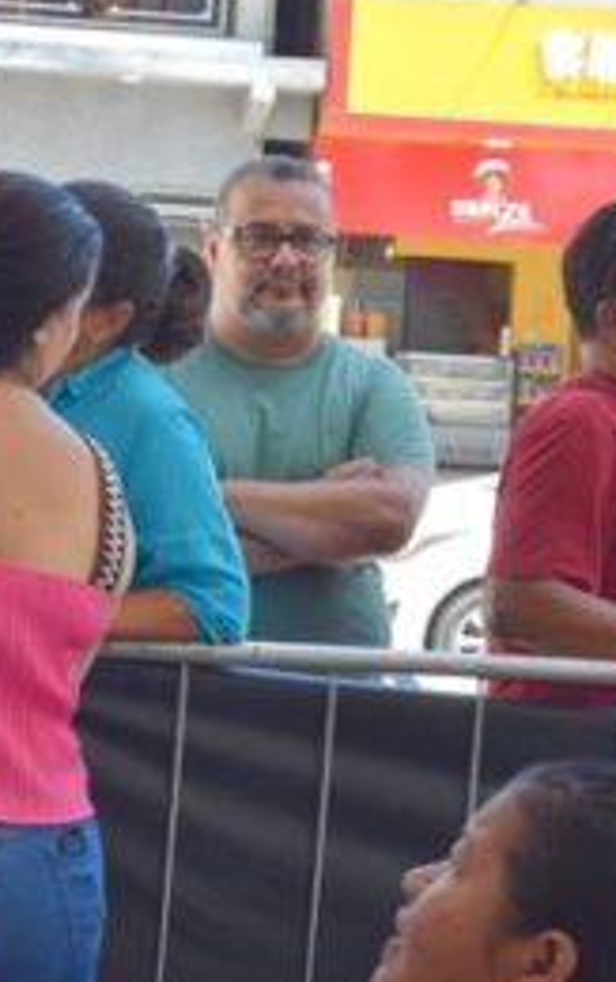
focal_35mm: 152
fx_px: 4086
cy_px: 612
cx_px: 261
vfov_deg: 13.7
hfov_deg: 8.6
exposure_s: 1/250
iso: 400
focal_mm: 35
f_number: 8
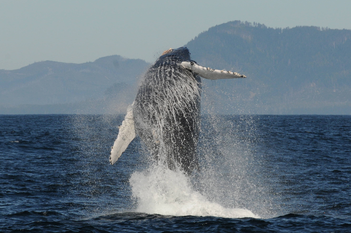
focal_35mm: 300
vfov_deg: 4.6
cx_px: 176
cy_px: 116
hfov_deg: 6.9
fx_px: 2921
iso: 400
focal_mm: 200
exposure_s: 1/1000
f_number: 11
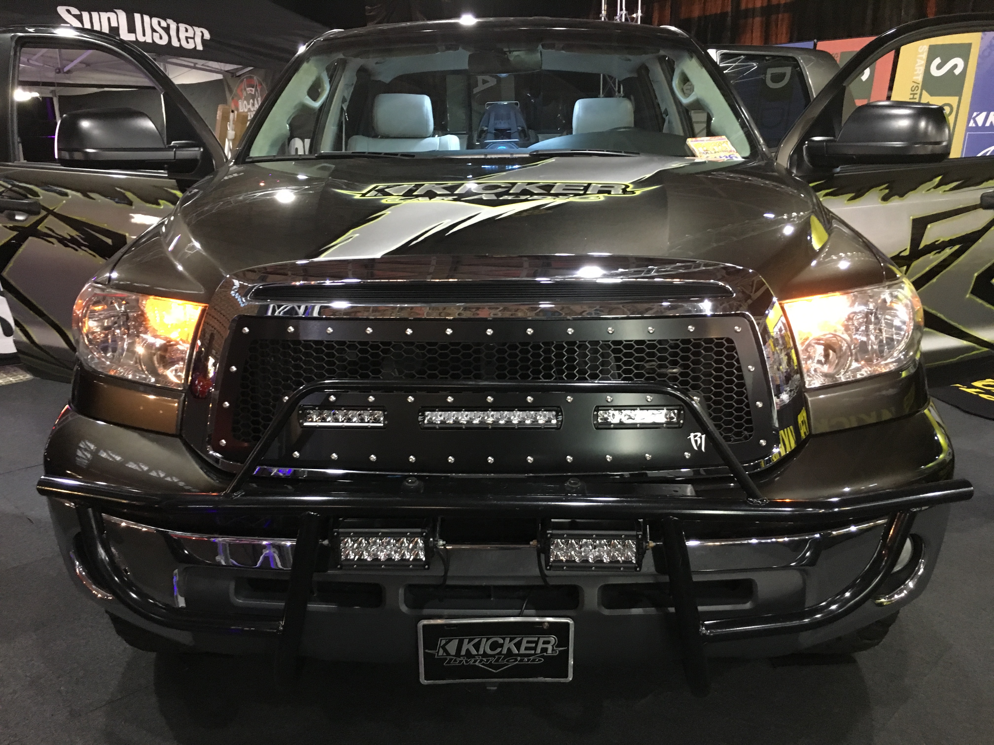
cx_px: 497
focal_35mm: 29
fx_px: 833
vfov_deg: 48.2
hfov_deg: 61.7
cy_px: 372
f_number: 2.2
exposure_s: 1/15
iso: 200
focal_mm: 4.15
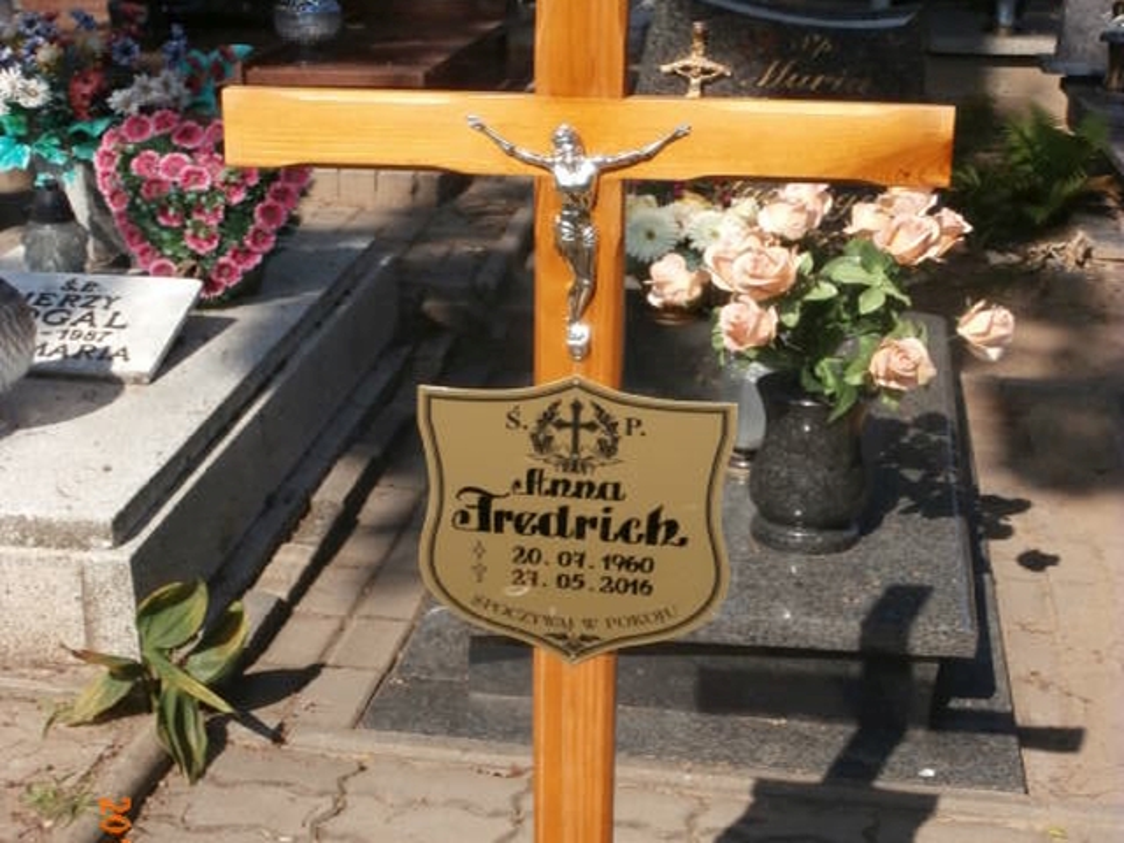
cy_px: 422
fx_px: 1526
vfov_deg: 30.9
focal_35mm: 47
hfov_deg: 40.4
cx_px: 562
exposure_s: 1/640
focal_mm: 8.29
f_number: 4.2
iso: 100
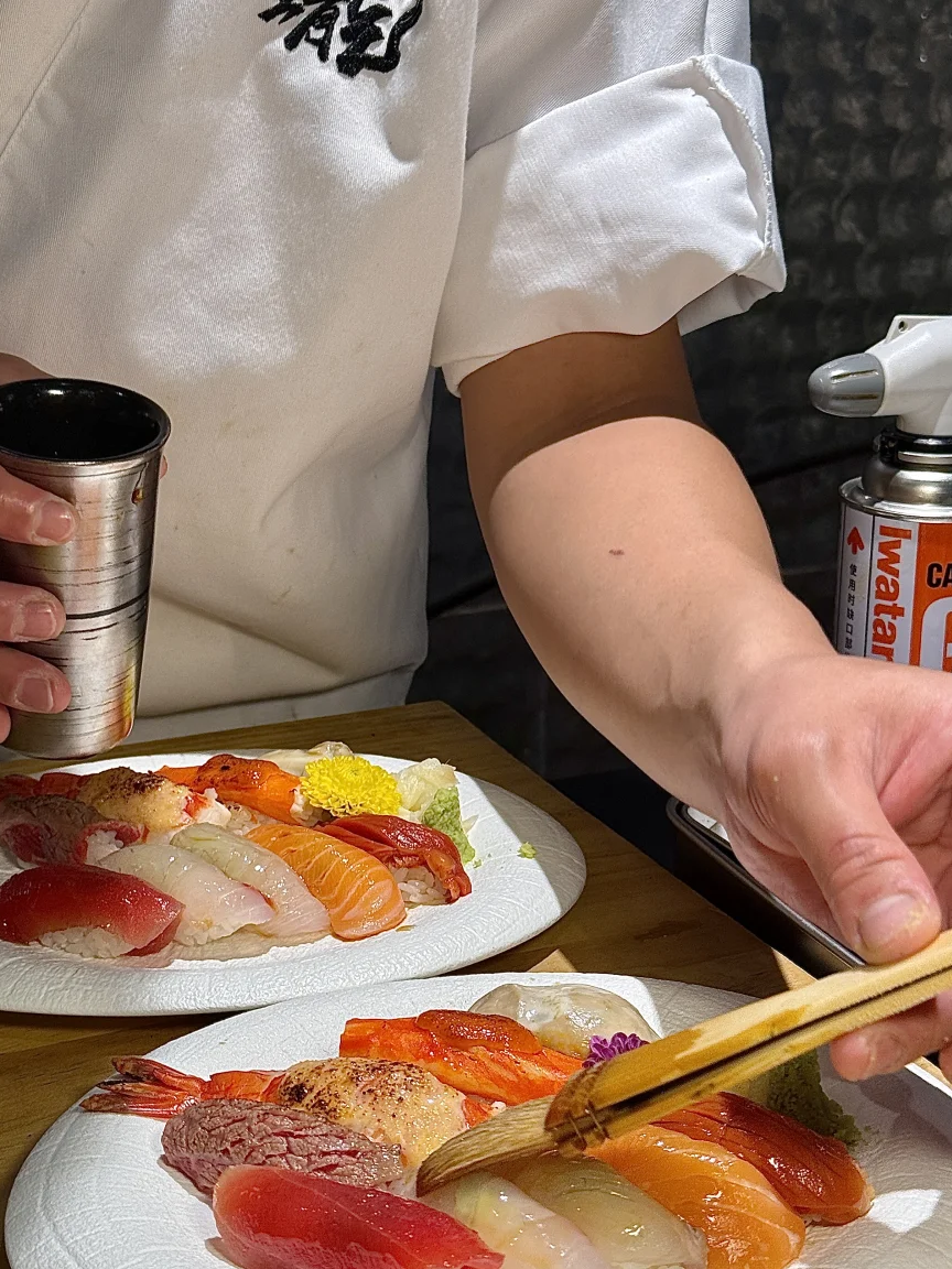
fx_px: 2200
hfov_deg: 24.4
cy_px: 617
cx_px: 441
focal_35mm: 60
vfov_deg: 32.2
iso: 64
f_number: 1.78
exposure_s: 1/100
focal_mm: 6.76
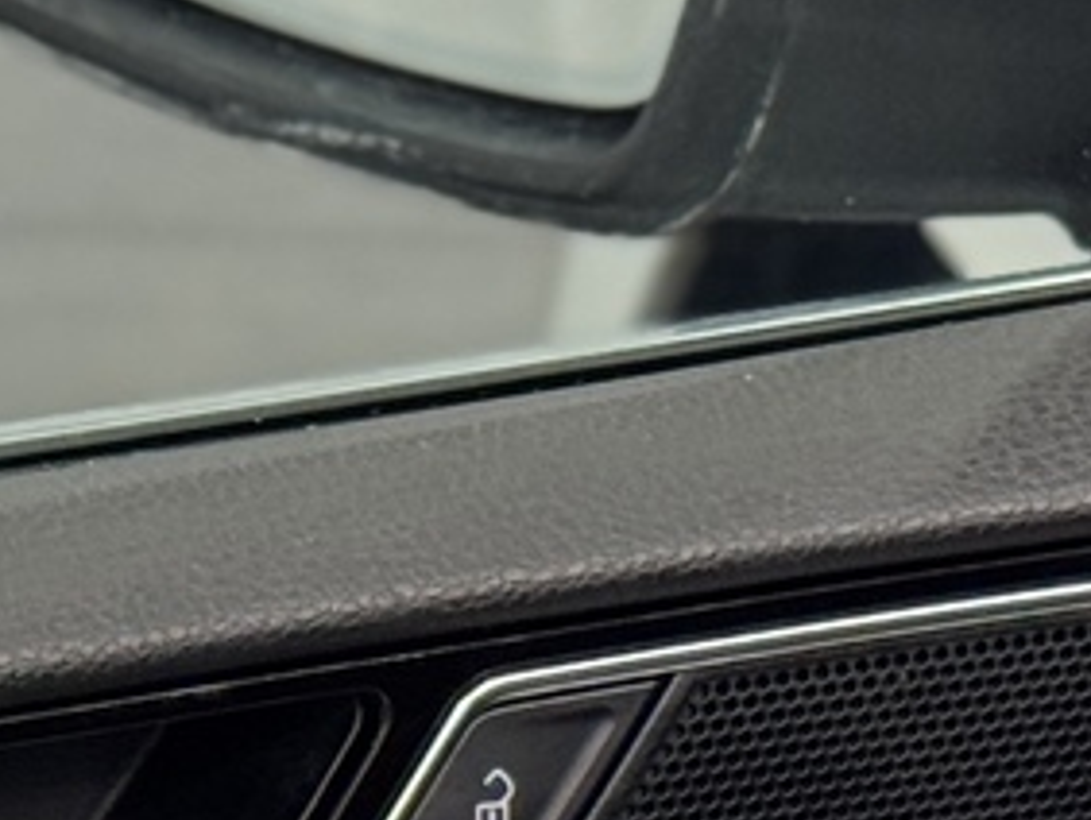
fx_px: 7728
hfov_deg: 7.9
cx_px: -565
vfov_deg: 5.8
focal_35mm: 245
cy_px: 2000
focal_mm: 6.76
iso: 160
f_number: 1.78
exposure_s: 1/100
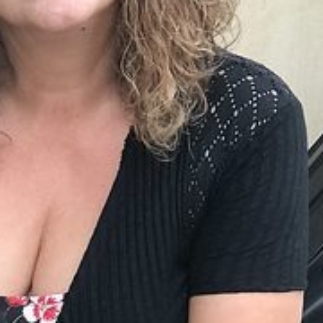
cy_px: 264
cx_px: 66
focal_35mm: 168
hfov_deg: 10.4
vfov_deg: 10.4
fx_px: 1774
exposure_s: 1/50
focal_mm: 6.6
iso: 100
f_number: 2.8
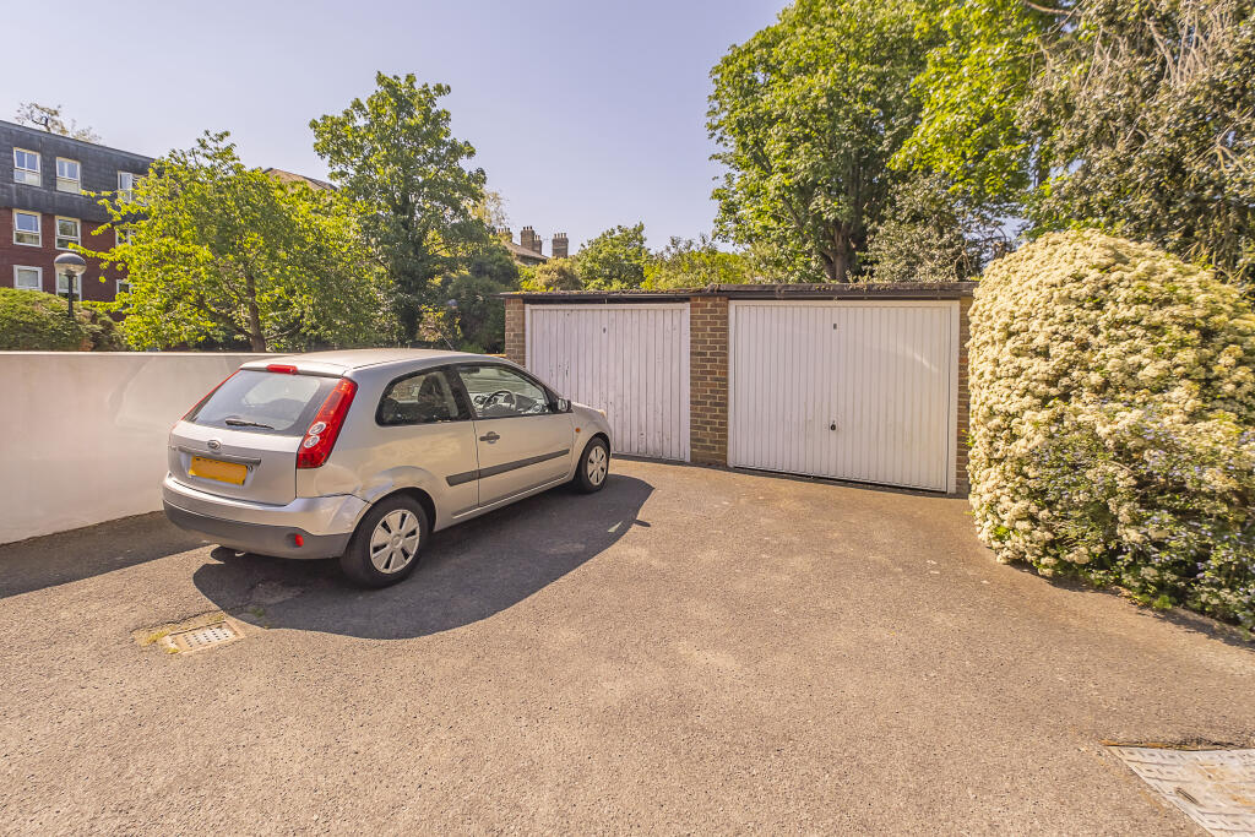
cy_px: 418
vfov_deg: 73.8
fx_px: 558
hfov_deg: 96.7
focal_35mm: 16
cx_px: 628
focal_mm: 10.5
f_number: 4
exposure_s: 1/2500
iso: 320
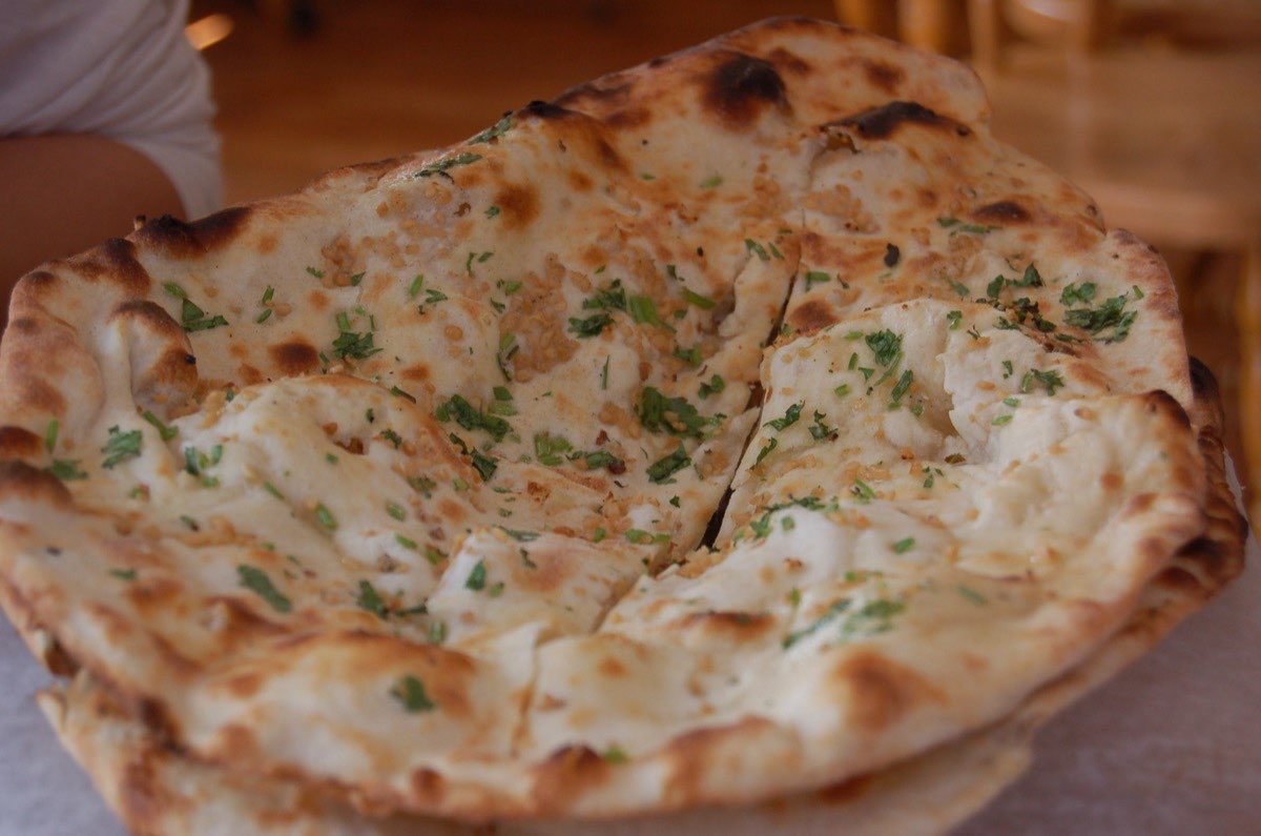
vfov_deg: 16.5
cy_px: 418
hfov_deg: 24.7
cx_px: 630
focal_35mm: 82
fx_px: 2884
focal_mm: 55
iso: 400
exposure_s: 1/80
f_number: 5.6
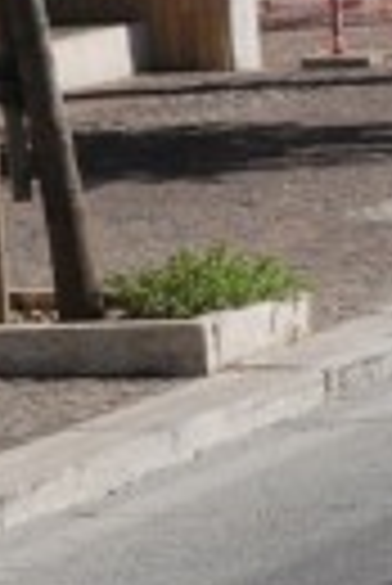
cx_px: 507
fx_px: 7900
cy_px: 558
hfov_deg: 2.8
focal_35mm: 485
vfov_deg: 4.2
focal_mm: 70
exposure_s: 1/2000
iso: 1000
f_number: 8
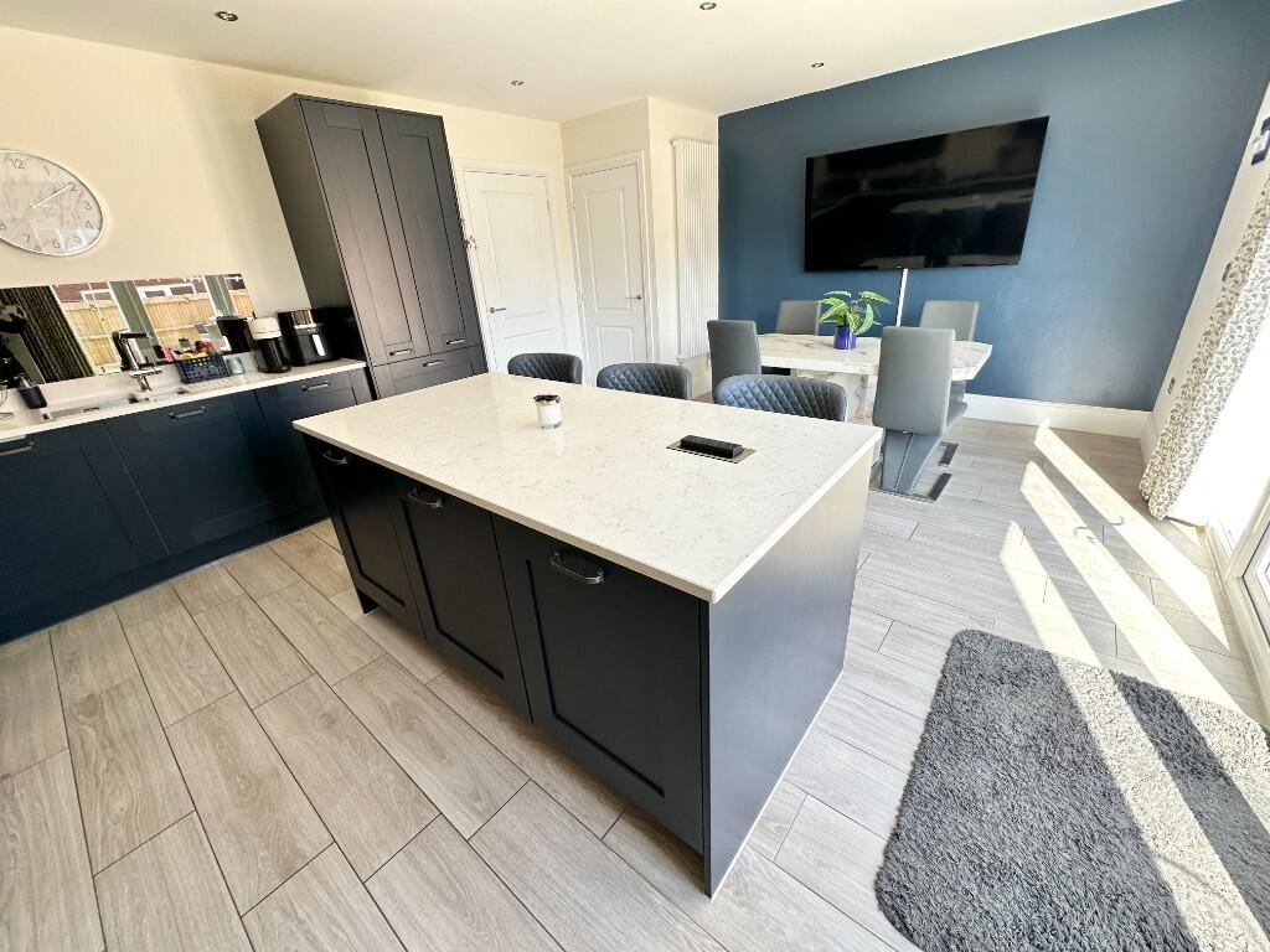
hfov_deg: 102.1
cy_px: 476
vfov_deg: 85.7
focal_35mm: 14
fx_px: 514
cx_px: 635
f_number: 2.2
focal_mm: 2.22
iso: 64
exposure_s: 1/99
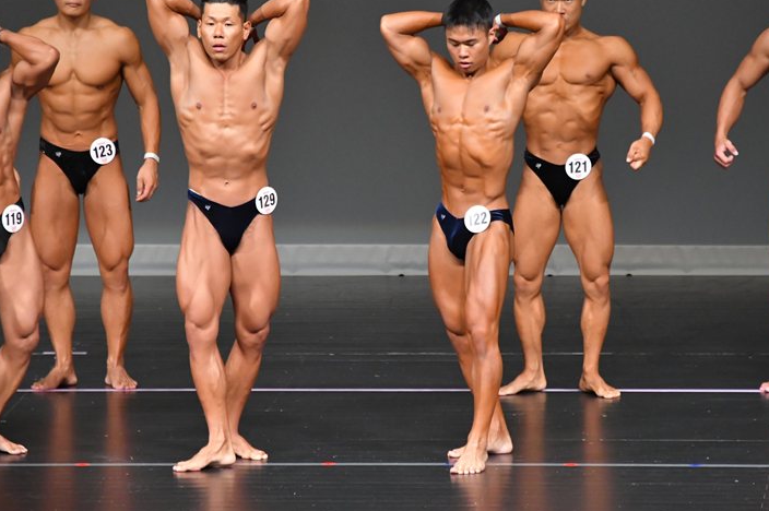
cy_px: 274
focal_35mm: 380
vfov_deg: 3.6
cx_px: 401
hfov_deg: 5.4
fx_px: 8109
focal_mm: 230
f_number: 5.6
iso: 5000
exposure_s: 1/400
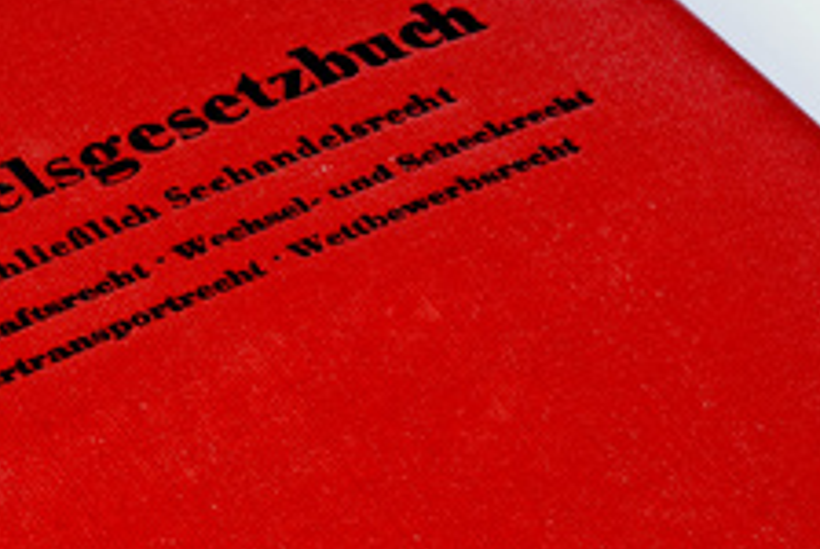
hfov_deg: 12.0
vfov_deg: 8.1
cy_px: 346
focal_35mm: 170
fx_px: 3877
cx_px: 152
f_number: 36
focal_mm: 60
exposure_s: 7.1
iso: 100
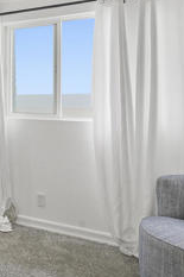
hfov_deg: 25.9
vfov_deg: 44.1
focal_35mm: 44
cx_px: -57
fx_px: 338
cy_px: 99
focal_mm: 16
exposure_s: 1/30
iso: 1600
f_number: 9
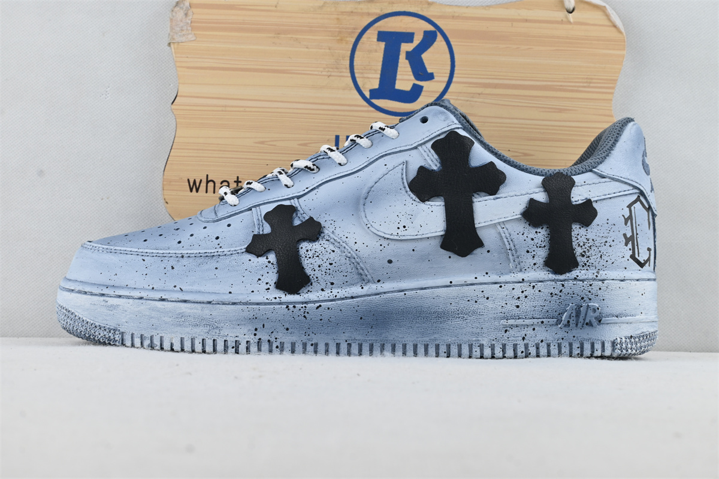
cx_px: 360
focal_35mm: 49
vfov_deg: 27.7
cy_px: 240
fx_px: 974
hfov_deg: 40.5
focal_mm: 32.5
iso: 100
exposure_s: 1/15
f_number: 10
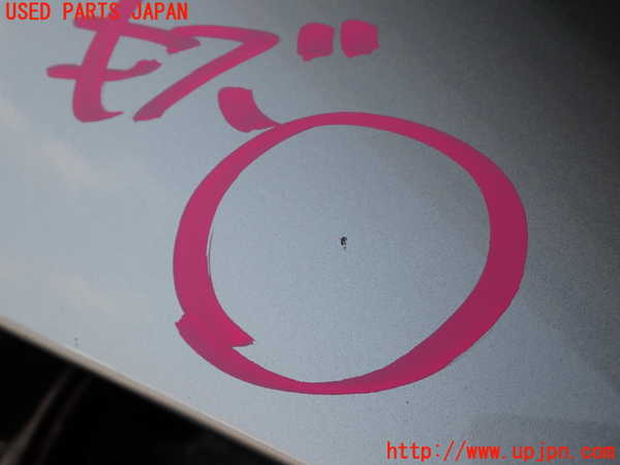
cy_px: 232
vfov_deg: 30.9
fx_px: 842
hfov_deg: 40.4
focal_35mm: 47
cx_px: 310
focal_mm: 8.4
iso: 100
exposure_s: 1/250
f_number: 4.5
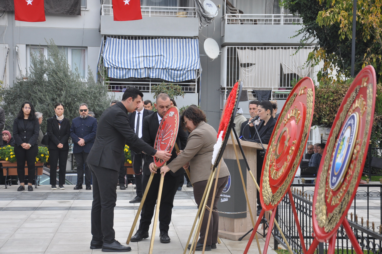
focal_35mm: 87
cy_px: 127
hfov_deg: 23.4
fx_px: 922
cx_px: 191
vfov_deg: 15.7
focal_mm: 58
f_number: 5.6
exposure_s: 1/125
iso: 400
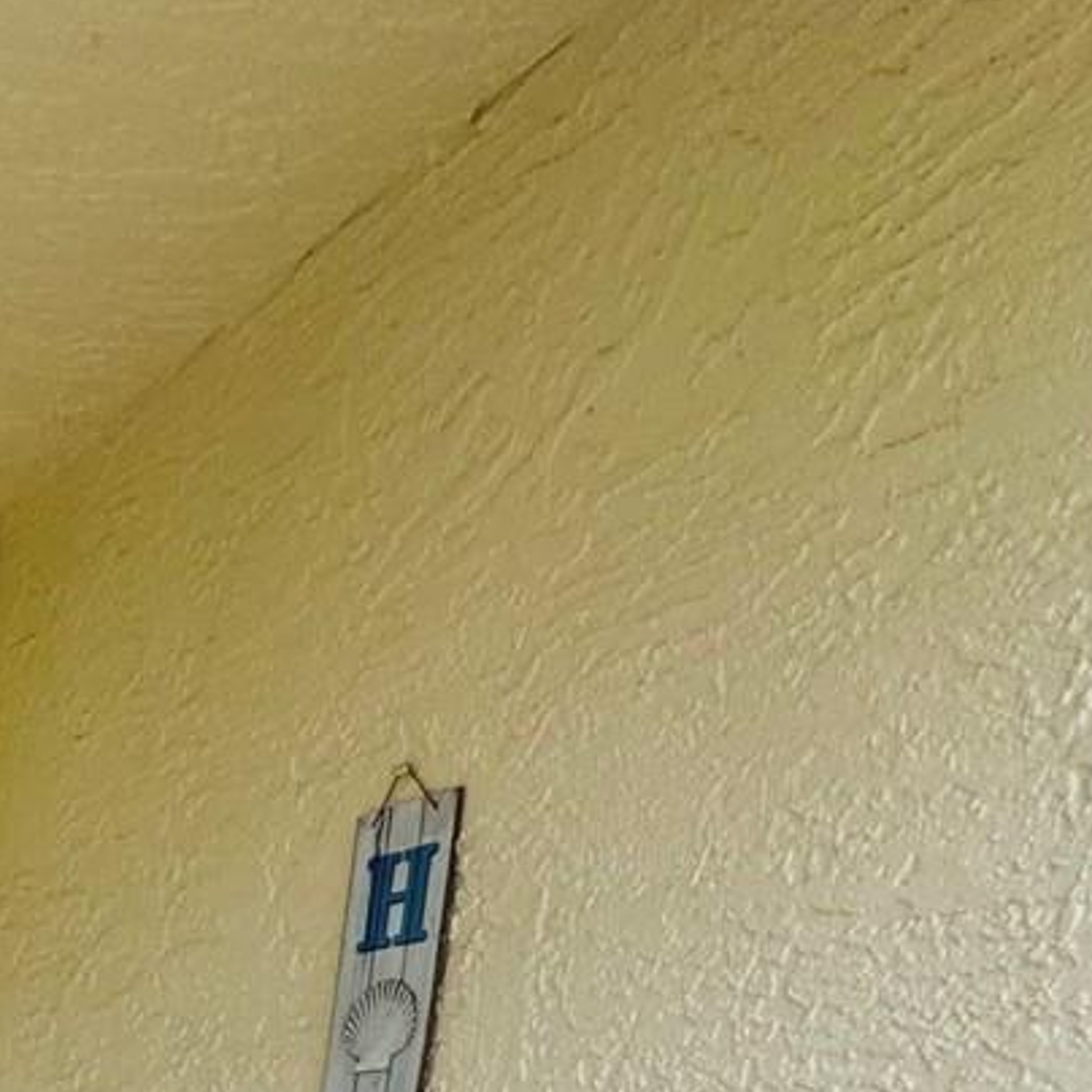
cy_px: 1514
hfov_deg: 22.8
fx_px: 1749
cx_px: -787
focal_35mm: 49
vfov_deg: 27.3
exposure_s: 1/99
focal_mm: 2.22
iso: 40
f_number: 2.2
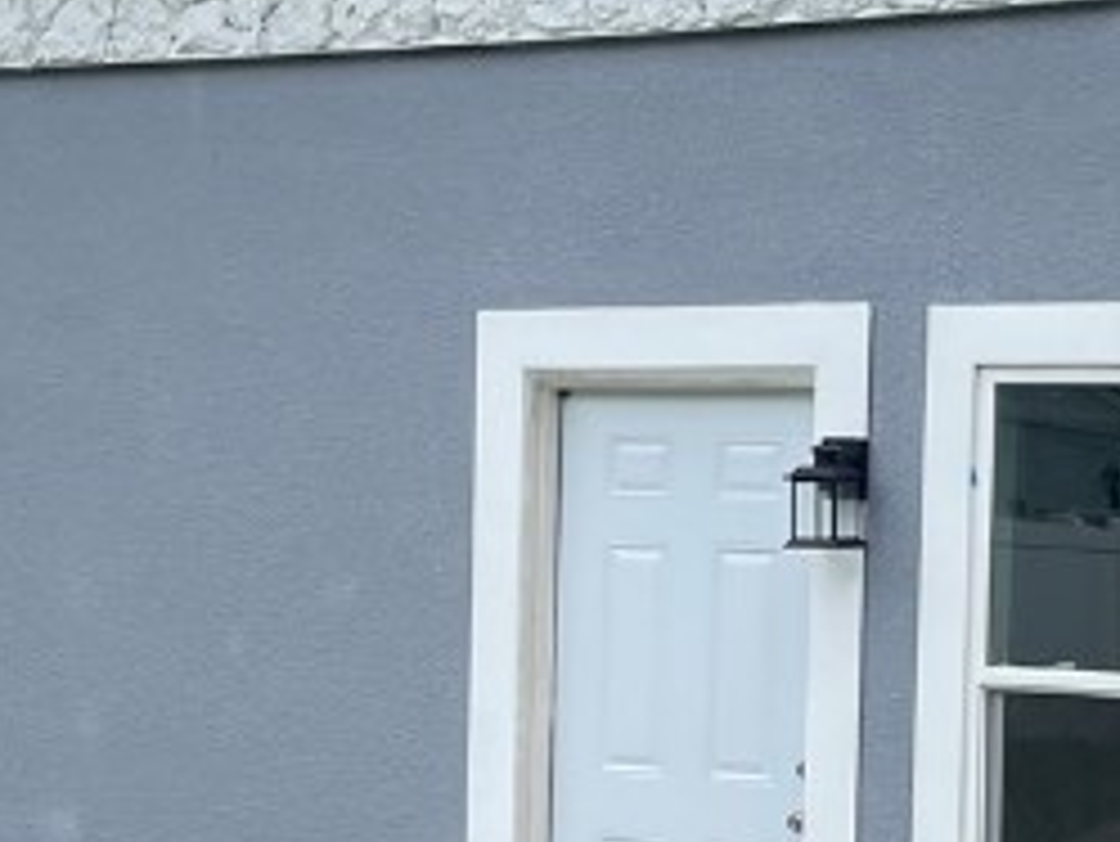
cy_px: 608
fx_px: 3464
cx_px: 783
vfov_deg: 13.8
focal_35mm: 107
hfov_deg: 18.3
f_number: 1.6
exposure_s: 1/1531
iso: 32
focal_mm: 4.2
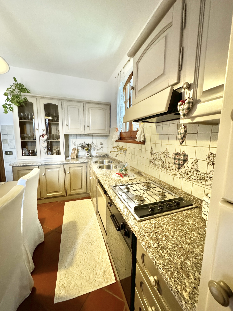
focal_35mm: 14
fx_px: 126
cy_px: 156
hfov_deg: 85.7
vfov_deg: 102.1
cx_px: 116
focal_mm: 2.22
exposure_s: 1/50
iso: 640
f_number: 2.2
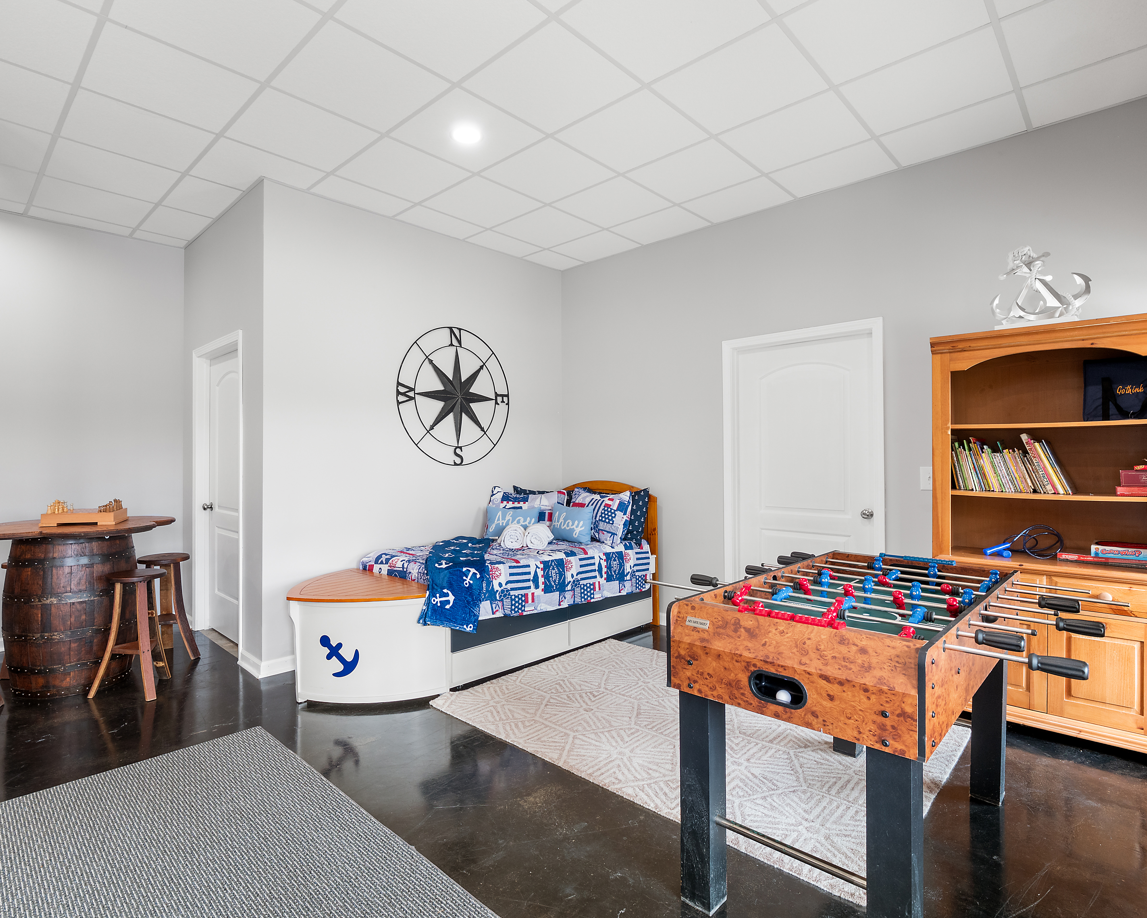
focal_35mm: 17
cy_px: 460
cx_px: 551
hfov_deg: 89.6
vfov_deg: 77.0
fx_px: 577
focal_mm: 8
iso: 200
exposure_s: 1/4
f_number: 5.6
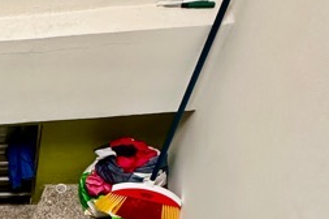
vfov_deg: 21.3
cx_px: -75
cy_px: 266
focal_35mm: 59
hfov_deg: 28.9
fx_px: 538
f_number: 2.2
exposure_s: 1/99
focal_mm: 2.22
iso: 200
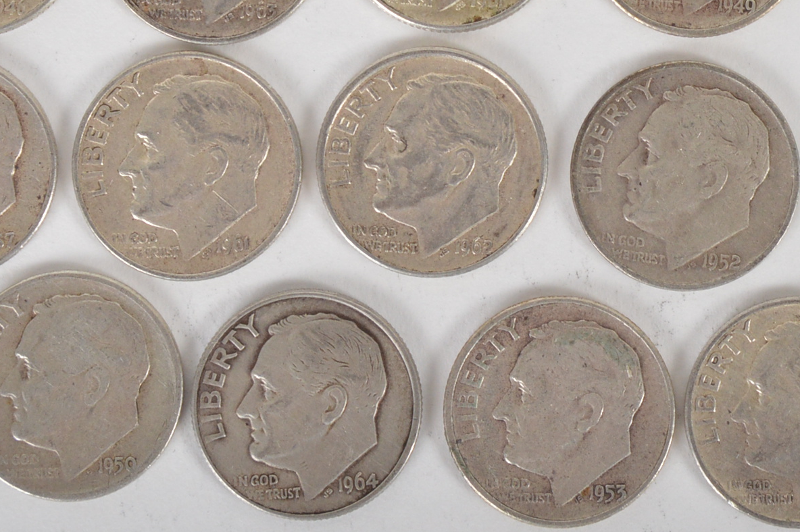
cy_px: -34
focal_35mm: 160
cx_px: 553
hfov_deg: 12.8
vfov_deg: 8.5
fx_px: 3553
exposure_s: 1/160
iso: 400
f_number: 11
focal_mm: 42
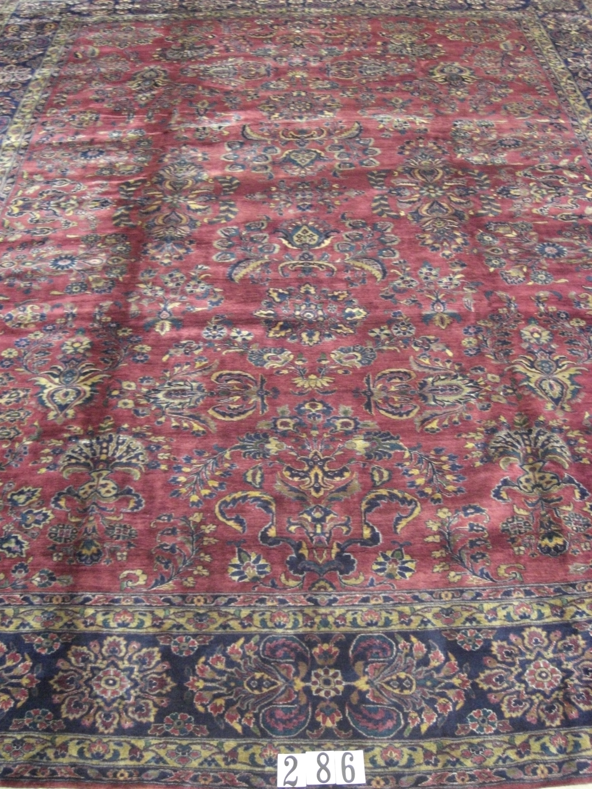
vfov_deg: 49.0
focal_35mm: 38
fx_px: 866
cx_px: 296
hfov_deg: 37.7
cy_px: 394
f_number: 2.8
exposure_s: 1/15
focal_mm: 7.9
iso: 800
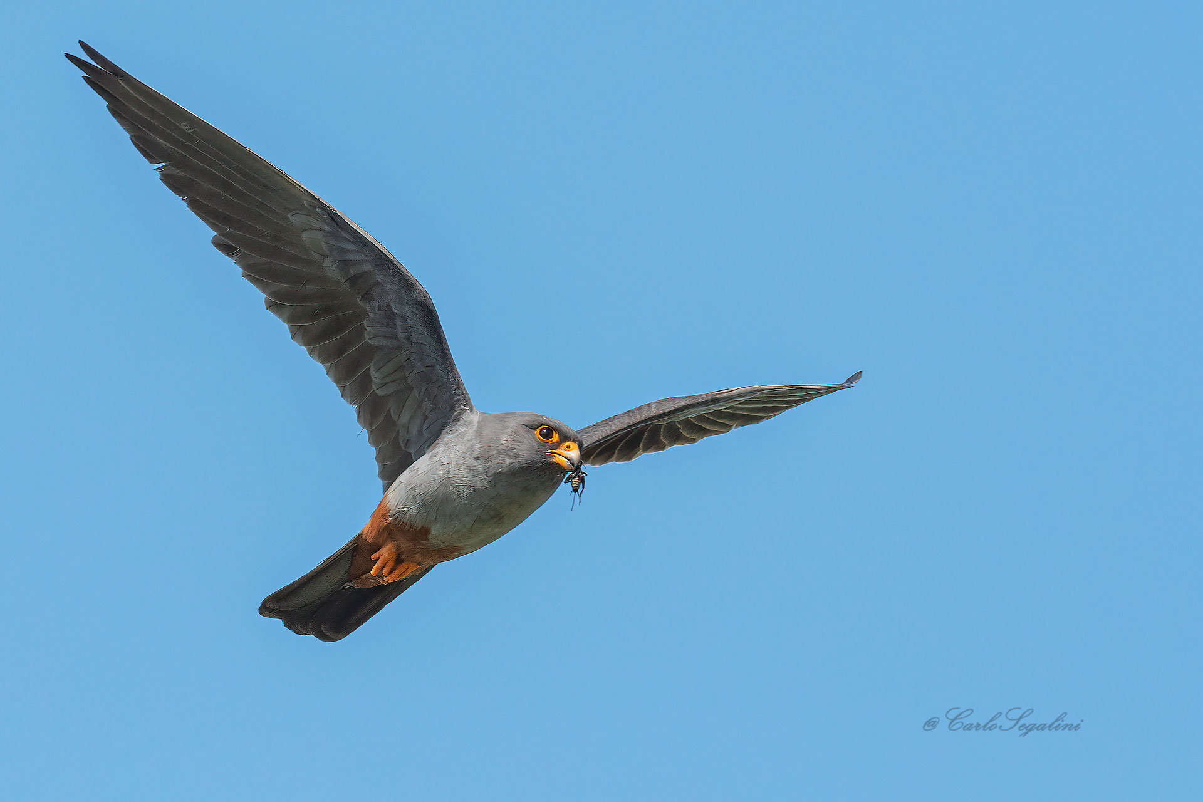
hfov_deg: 2.7
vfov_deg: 1.8
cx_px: 602
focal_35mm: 750
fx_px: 25061
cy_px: 401
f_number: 5.6
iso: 320
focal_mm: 500
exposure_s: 1/2500
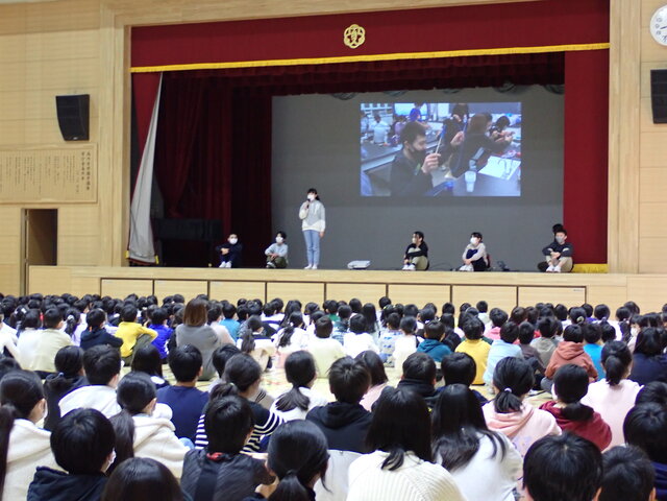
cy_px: 250
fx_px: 1368
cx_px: 334
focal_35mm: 71
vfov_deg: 20.7
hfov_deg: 27.4
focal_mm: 12.7
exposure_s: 1/20
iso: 800
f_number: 3.9
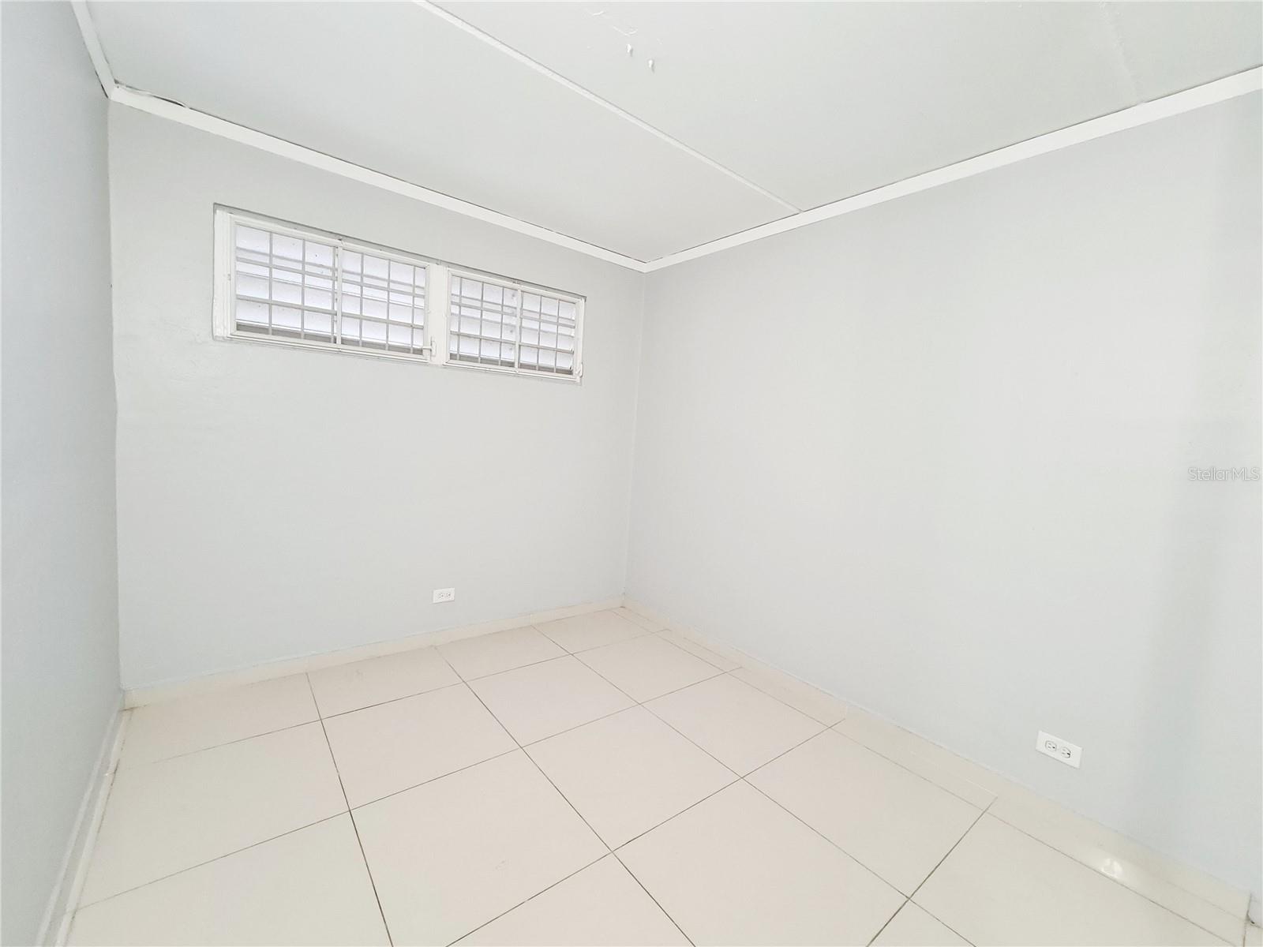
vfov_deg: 89.9
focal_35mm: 13
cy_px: 474
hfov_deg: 106.2
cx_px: 632
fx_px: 474
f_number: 2.2
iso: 500
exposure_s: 1/30
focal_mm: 2.2
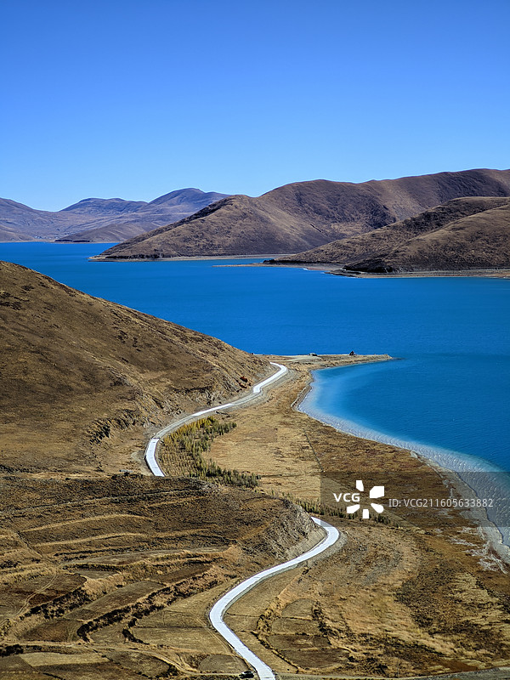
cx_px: 255
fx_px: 1454
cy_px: 340
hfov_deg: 19.9
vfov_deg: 26.3
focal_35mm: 74
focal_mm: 12.28
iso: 49
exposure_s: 1/3333
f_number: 1.8
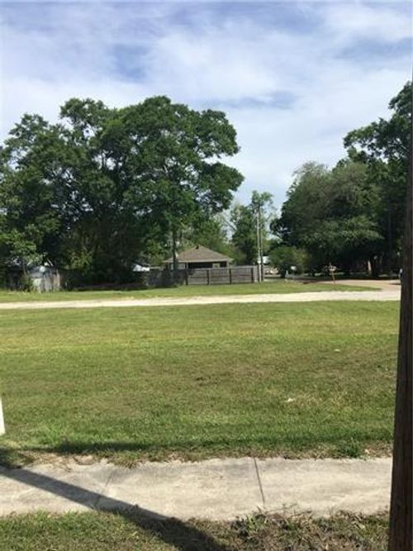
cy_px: 276
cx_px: 206
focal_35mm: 29
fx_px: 461
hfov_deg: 48.2
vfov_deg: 61.7
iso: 25
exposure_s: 1/2079
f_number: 2.2
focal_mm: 4.15
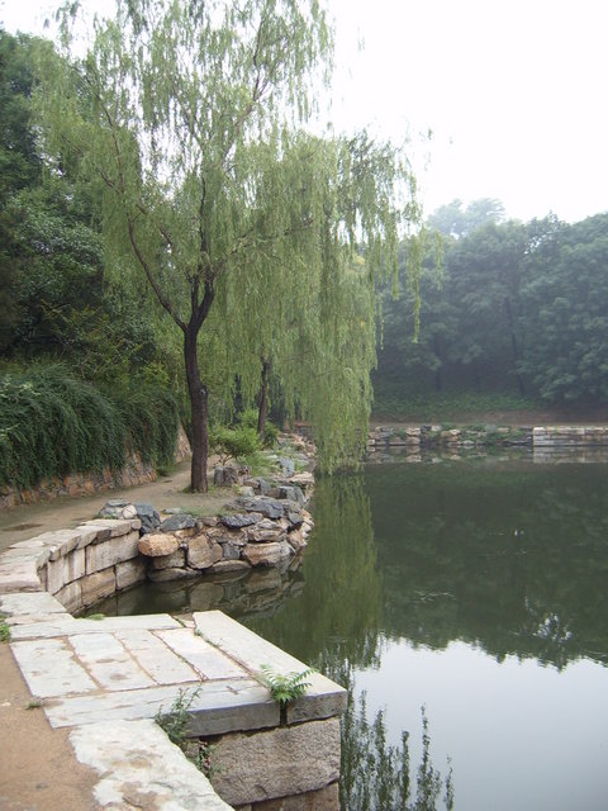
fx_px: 866
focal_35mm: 37
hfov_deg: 38.7
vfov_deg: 50.1
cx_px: 304
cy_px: 406
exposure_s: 1/125
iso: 63
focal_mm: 6.2
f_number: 2.9
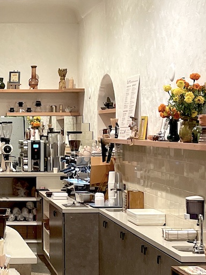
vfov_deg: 23.3
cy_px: 137
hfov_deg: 17.1
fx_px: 667
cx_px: -15
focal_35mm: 84
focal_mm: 4.2
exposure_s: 1/60
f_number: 1.6
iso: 320
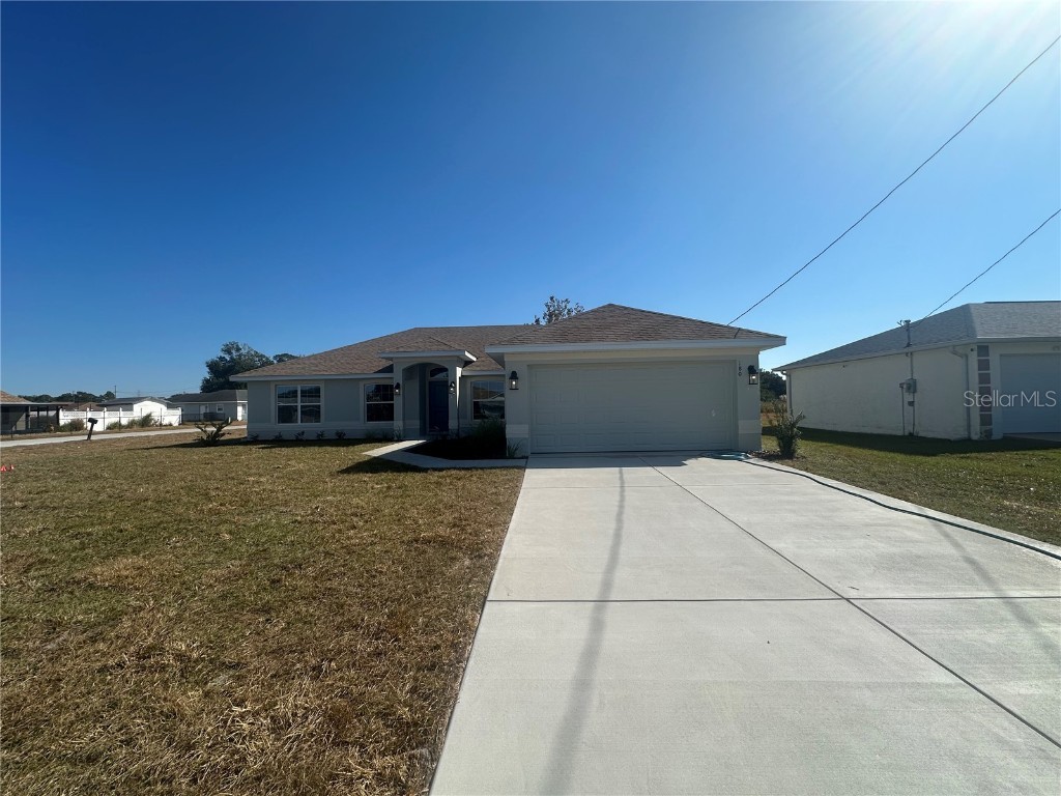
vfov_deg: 85.7
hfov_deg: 102.1
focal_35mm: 14
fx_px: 429
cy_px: 398
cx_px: 530
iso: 50
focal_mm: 2.22
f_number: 2.2
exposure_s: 1/2747
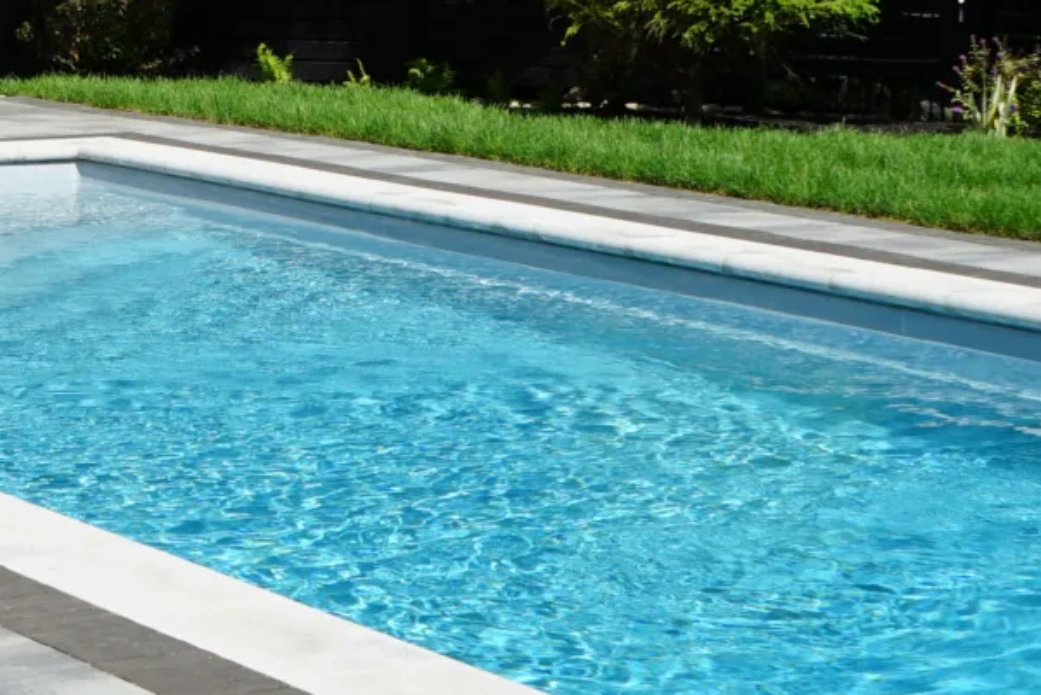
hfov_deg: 16.8
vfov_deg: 11.4
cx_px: -14
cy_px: 22
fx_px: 3443
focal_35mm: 119
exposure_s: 1/125
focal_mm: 28
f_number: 11
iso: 100
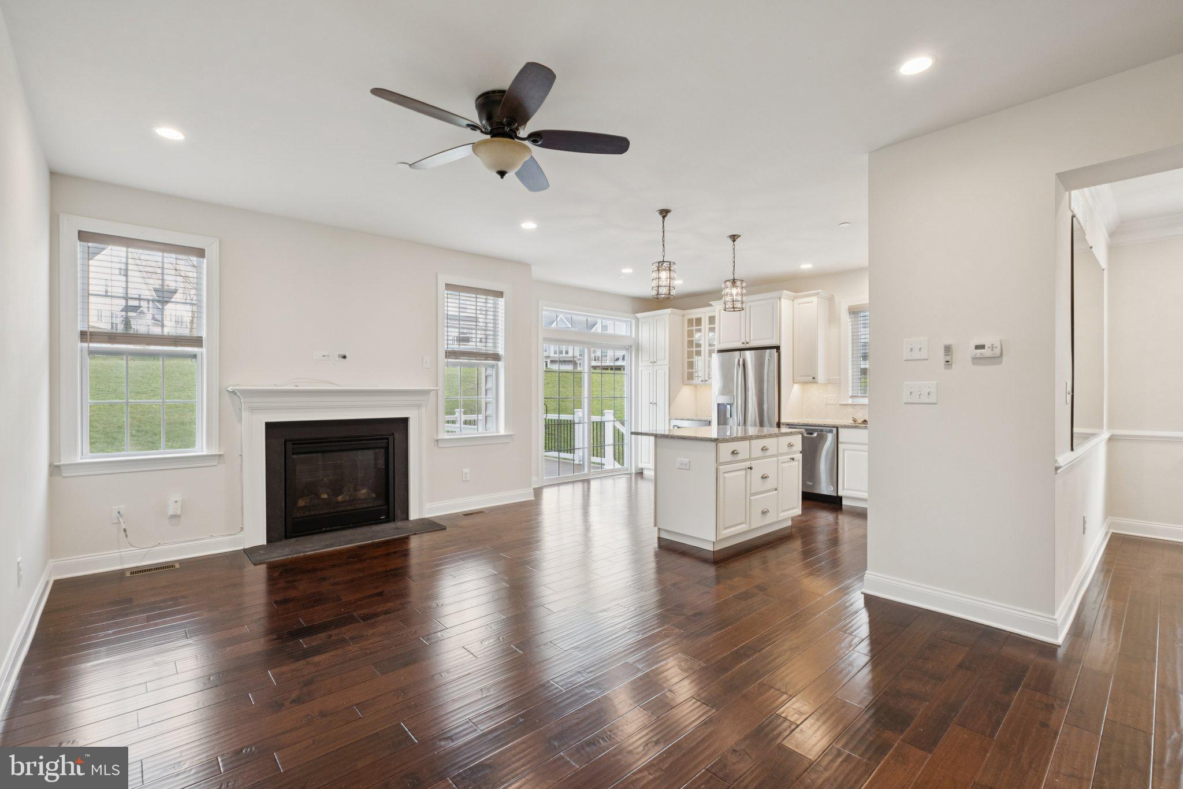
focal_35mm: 15
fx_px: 493
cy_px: 394
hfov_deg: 100.4
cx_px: 592
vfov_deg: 77.3
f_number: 8
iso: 320
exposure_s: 1/10
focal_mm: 10
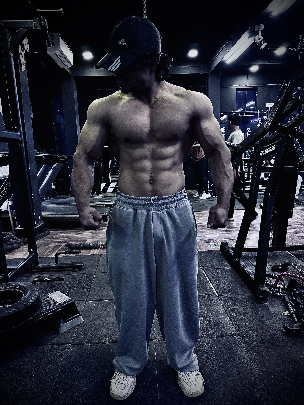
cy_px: 202
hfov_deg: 56.8
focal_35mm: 24
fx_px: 281
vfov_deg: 71.6
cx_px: 152
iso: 500
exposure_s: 1/50
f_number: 1.78
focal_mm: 6.76
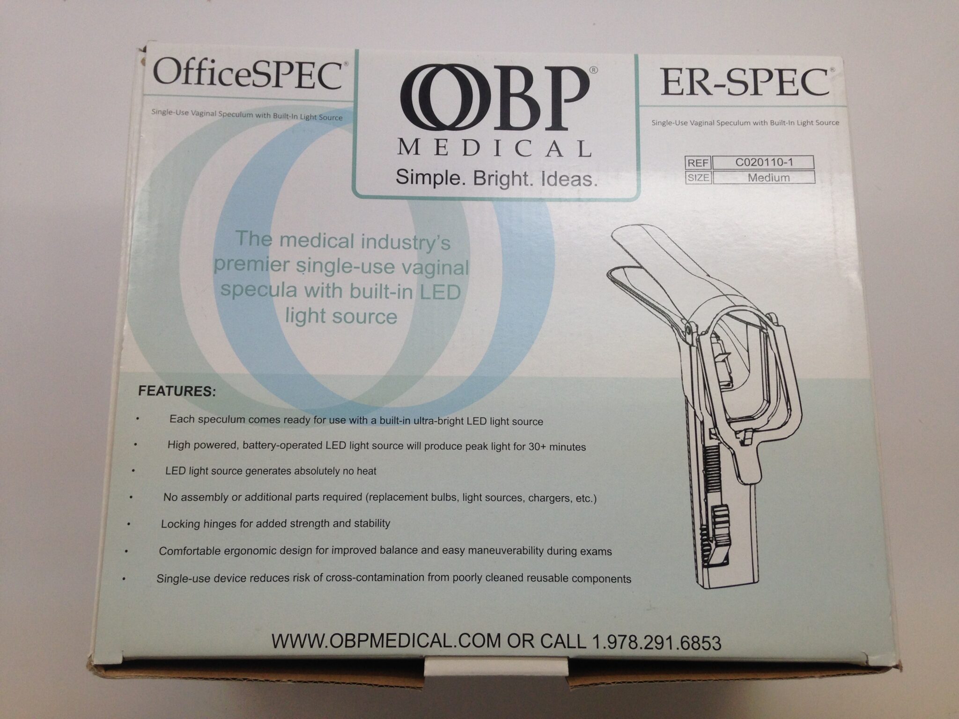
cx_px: 480
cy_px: 360
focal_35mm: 33
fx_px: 914
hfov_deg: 55.4
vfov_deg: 42.9
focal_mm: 4.12
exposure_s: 1/120
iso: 80
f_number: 2.4
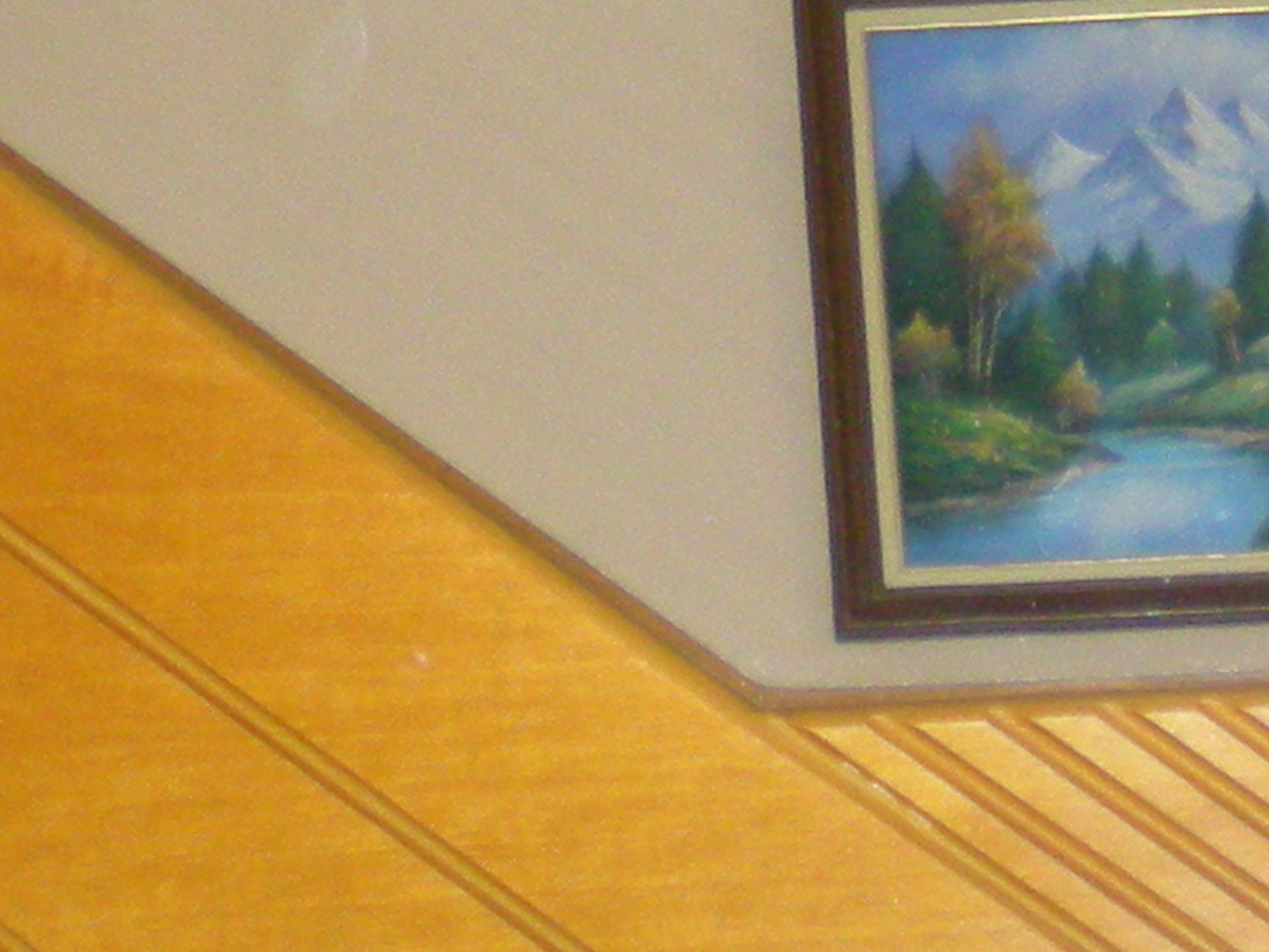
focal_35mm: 159
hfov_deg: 12.4
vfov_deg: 9.2
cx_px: 738
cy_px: -280
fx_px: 5831
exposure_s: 1/60
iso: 221
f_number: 3.1
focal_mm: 6.3
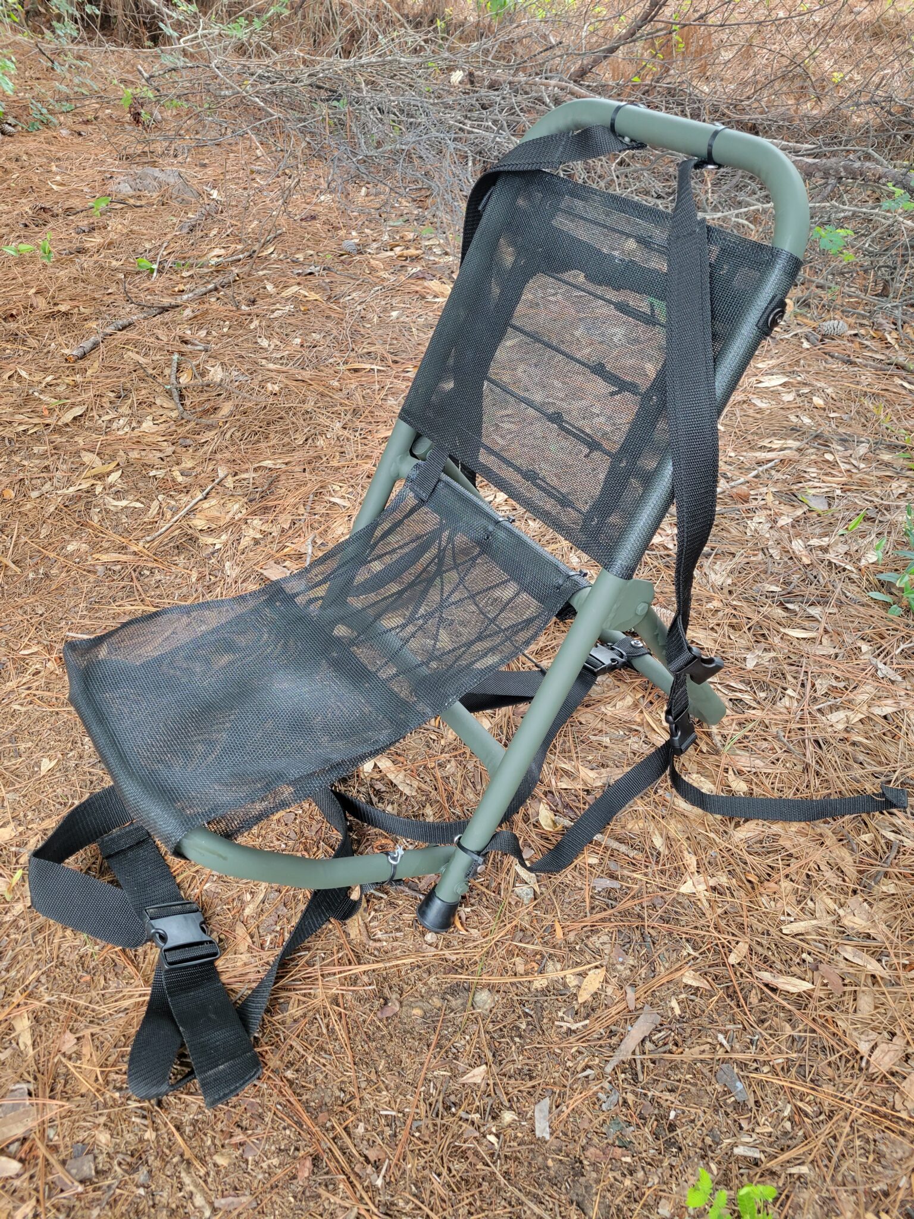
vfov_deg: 67.3
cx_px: 457
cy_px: 610
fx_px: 915
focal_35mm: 26
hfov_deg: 53.1
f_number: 1.8
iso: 125
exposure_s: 1/120
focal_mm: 5.4
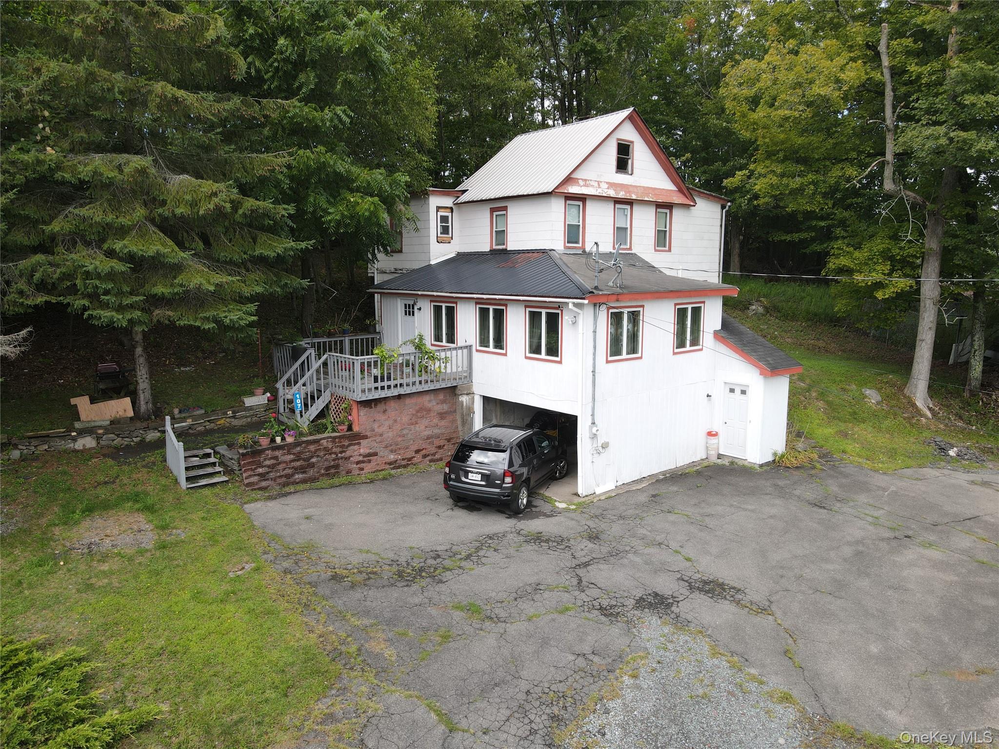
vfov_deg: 56.8
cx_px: 500
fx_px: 693
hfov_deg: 71.6
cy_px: 374
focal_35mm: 24
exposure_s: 1/240
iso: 100
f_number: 2.8
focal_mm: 4.5
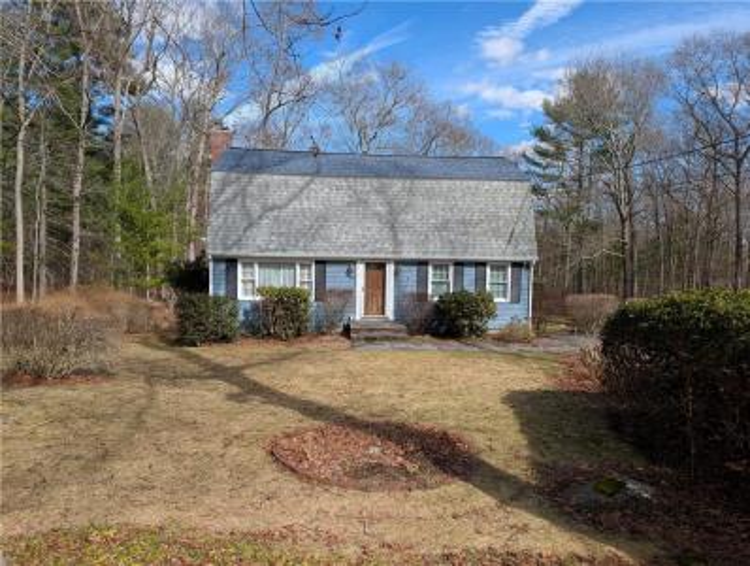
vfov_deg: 57.0
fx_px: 521
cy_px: 283
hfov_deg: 71.5
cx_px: 375
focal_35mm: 24
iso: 20
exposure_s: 1/1025
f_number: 1.68
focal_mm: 6.9
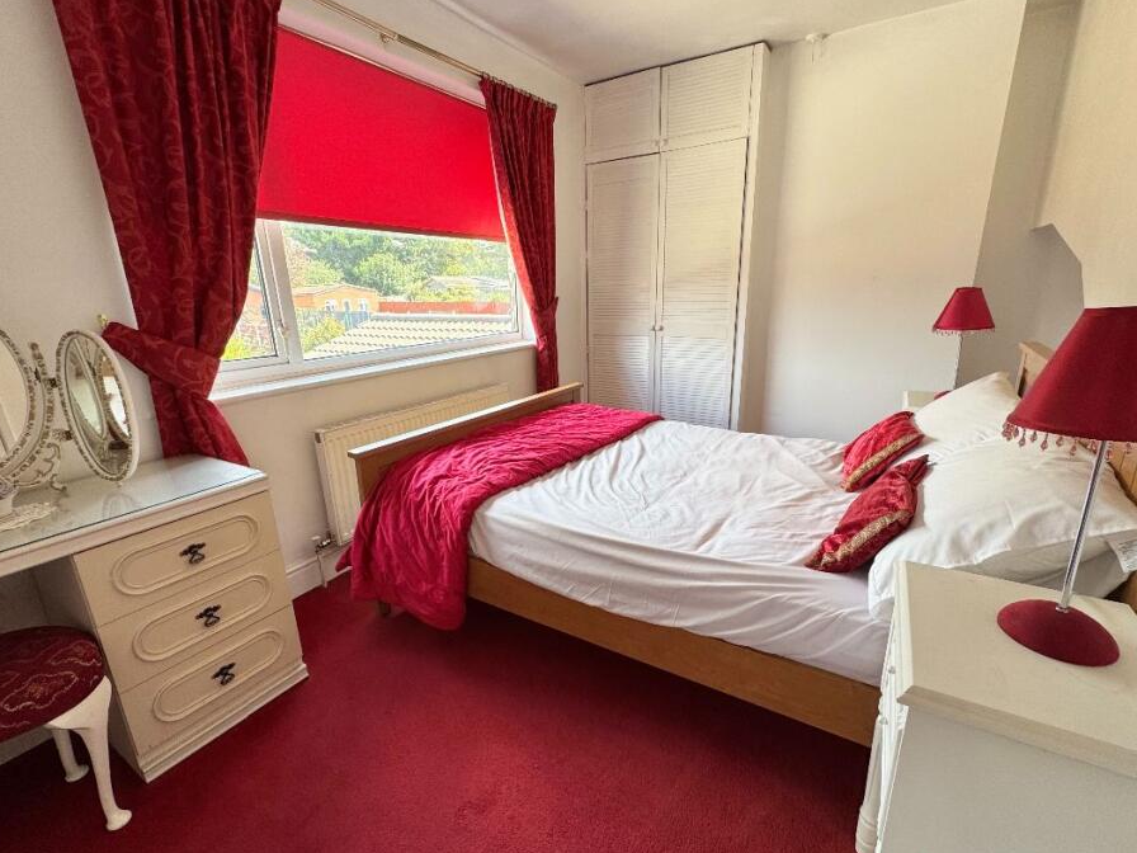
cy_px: 440
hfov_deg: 94.5
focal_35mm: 16
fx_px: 526
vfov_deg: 78.1
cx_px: 568
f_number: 2.2
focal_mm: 2.22
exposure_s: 1/99
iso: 50
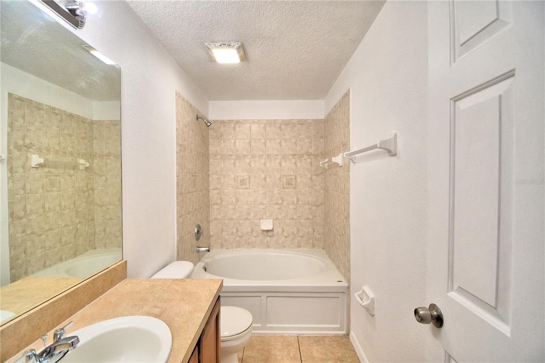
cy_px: 182
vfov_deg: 77.3
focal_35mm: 15
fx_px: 227
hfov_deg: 100.4
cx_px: 272
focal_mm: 10
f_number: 4.5
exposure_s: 1/100
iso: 400
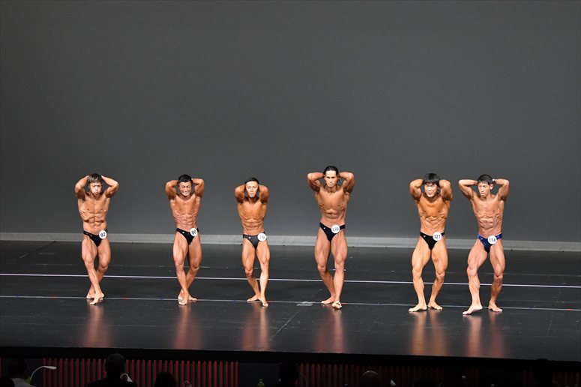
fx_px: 2371
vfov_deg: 9.3
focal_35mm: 147
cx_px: 290
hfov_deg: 14.0
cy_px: 194
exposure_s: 1/400
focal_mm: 98
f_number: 5.6
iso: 5000
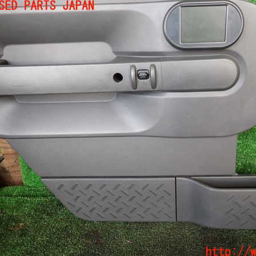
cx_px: 163
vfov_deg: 54.0
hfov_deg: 53.3
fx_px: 251
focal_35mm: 30
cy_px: 129
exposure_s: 1/60
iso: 200
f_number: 2
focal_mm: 4.5
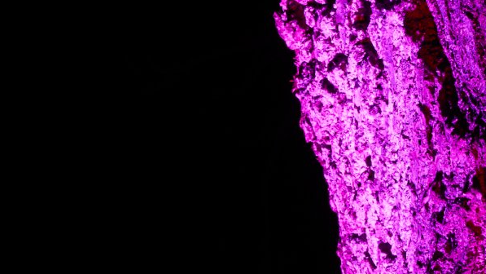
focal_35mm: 286
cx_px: 1020
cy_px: 40
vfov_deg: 4.2
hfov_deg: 7.2
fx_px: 3688
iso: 100
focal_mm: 63.7
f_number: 14
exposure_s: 1.3
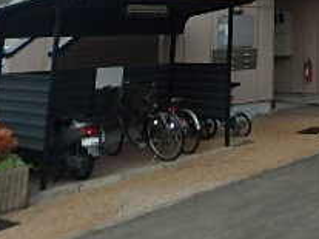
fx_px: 599
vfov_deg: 19.4
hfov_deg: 26.7
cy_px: -128
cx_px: 376
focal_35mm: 65
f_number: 3.5
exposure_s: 1/800
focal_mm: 3.7
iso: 125
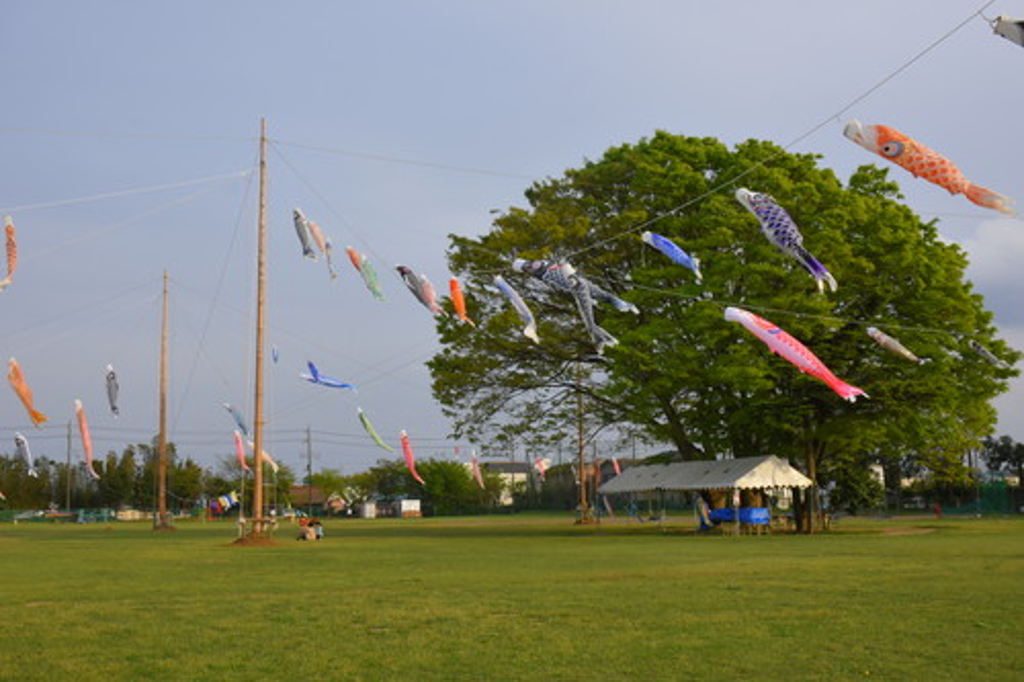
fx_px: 1152
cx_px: 512
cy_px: 341
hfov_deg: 47.9
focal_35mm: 40
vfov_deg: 33.0
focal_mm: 27
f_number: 10
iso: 400
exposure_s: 1/400
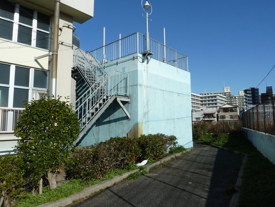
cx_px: 138
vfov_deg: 54.9
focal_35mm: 25
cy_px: 104
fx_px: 199
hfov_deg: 69.4
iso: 80
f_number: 5.6
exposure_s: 1/400
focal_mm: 4.1
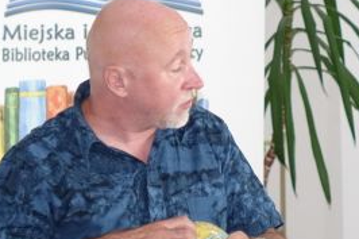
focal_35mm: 320
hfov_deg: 6.4
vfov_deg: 4.3
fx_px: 3189
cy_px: 137
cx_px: 274
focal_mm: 48.67
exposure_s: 1/100
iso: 1600
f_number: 2.8
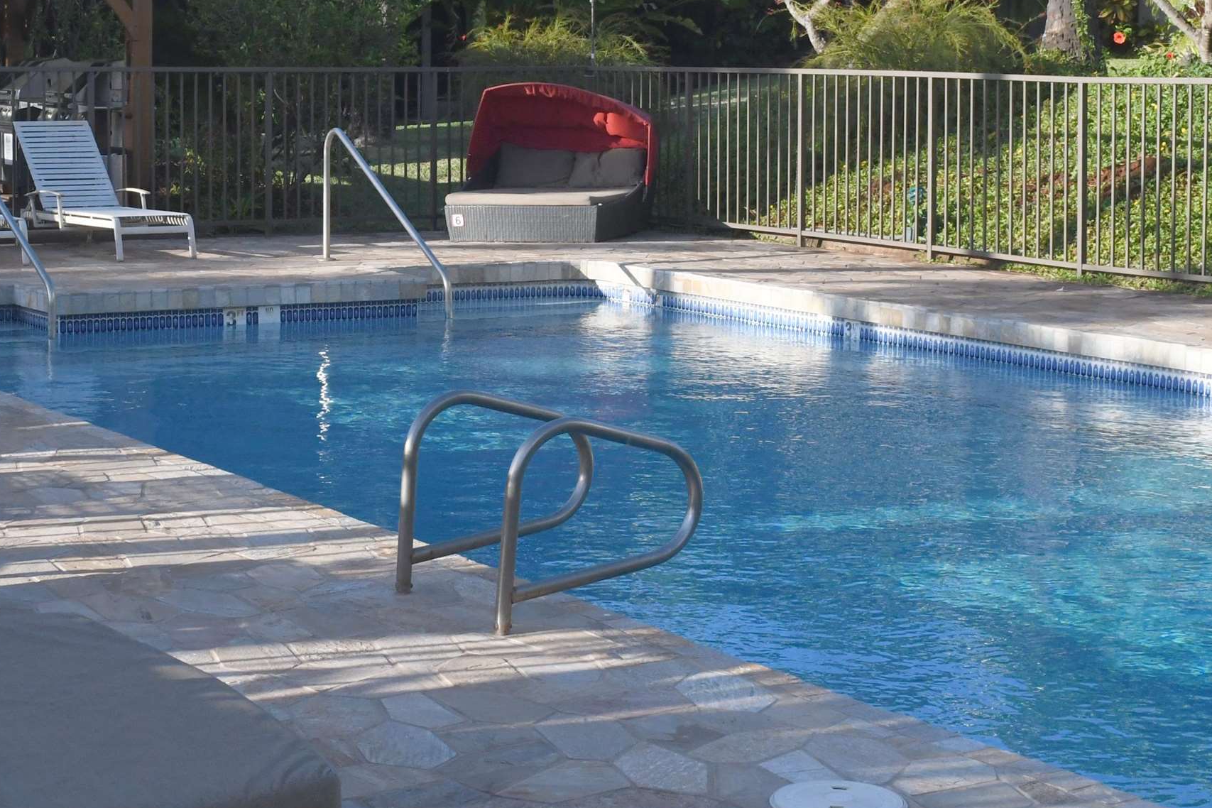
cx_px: 410
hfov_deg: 27.9
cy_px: 284
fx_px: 2424
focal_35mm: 72
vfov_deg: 18.9
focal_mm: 27
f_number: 14
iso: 1250
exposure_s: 1/800
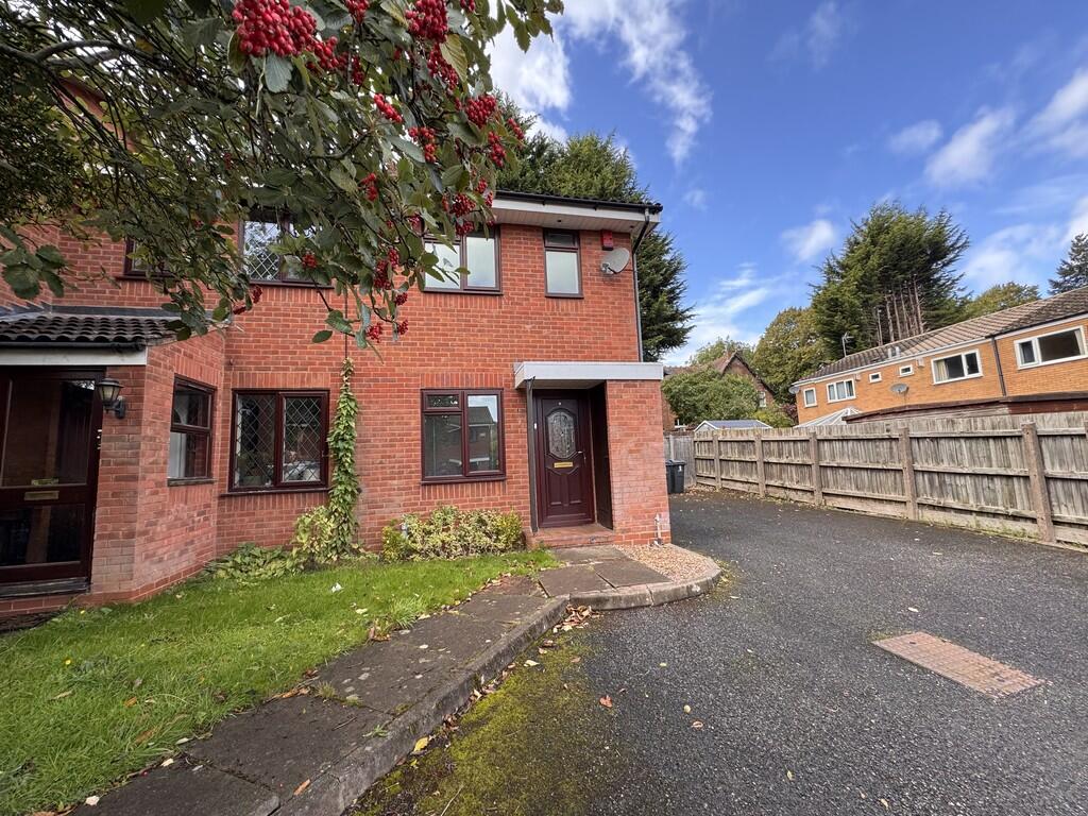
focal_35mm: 14
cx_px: 544
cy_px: 408
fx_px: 440
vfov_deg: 85.7
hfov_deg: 102.1
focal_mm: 2.22
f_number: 2.2
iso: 40
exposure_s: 1/237
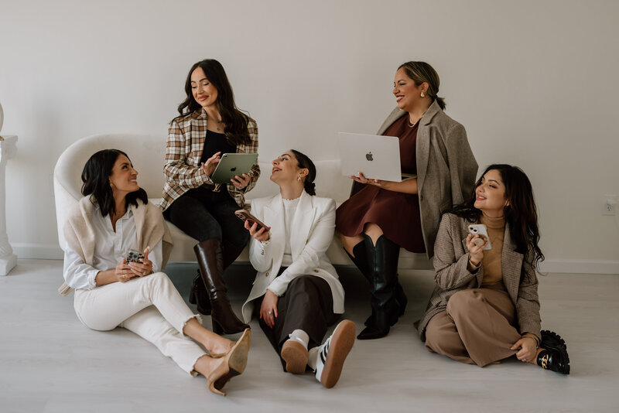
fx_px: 860
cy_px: 206
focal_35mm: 50
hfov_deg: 39.6
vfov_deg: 27.0
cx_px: 310
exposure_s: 1/250
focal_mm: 50
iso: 500
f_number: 2.8
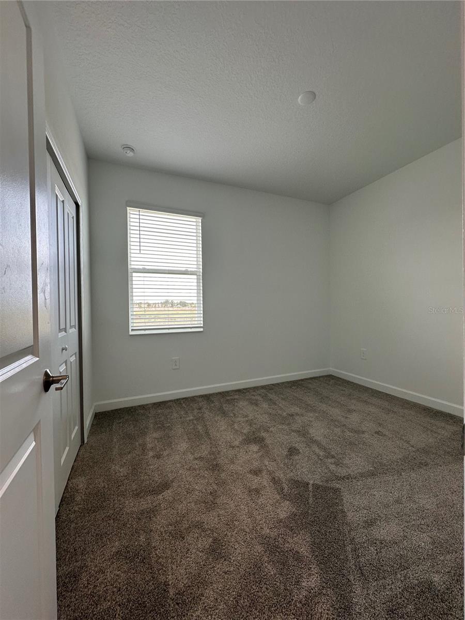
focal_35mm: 14
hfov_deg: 85.7
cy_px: 310
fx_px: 251
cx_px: 232
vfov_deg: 102.1
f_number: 2.2
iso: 80
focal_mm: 2.22
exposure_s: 1/120
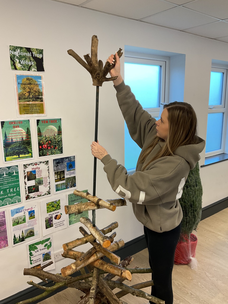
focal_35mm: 29
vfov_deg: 61.7
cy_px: 152
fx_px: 255
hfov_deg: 48.2
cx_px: 114
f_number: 1.8
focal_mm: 3
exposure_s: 1/60
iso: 40
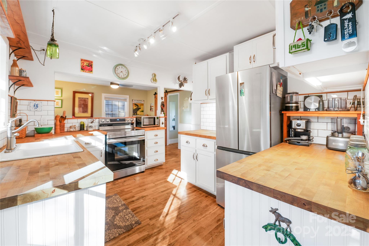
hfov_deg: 104.3
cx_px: 184
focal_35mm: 14
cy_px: 123
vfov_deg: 81.2
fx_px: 143
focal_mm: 14
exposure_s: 1/10
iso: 100
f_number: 4.5
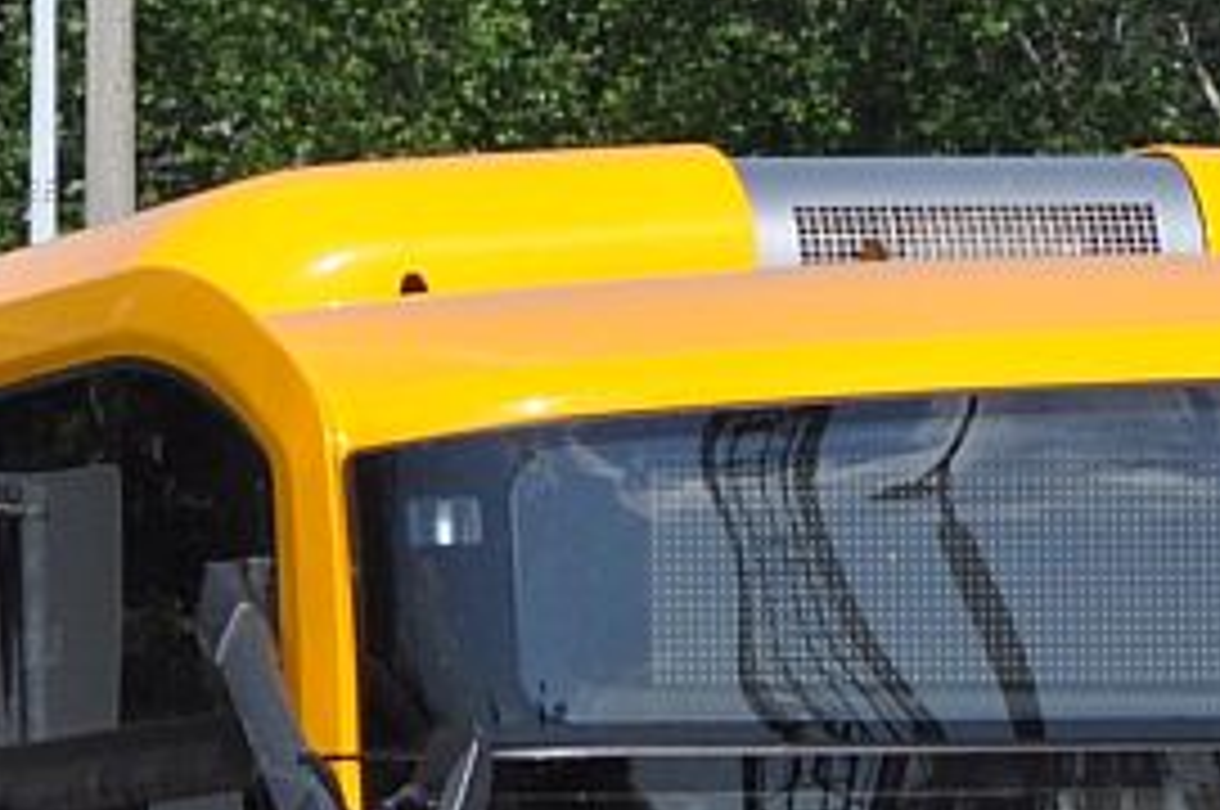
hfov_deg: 5.3
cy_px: 1314
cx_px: 732
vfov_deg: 3.5
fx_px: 13234
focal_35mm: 391
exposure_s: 1/1600
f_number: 6.3
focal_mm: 50
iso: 400
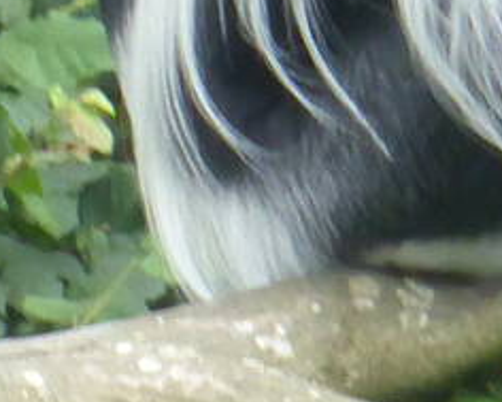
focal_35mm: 3324
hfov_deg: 0.6
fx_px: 49406
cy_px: 527
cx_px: 791
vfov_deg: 0.5
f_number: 6.3
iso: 400
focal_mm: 81.7
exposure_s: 1/40
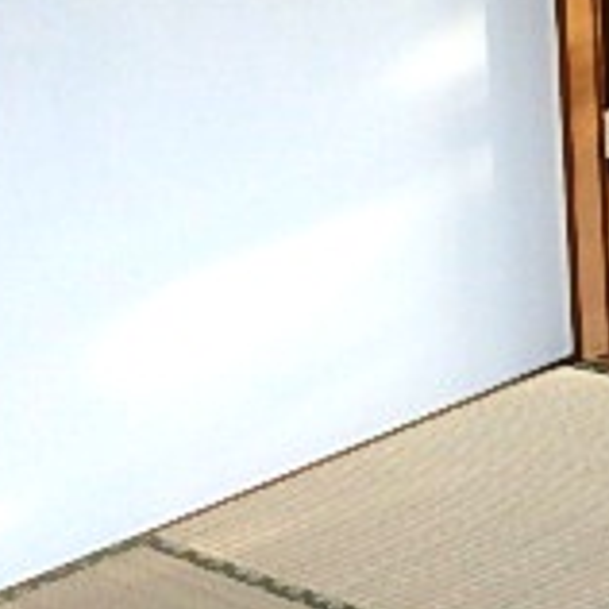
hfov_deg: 19.2
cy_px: -27
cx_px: 991
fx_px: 1493
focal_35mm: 75
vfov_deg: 22.0
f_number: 3.5
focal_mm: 3.7
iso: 200
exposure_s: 1/50
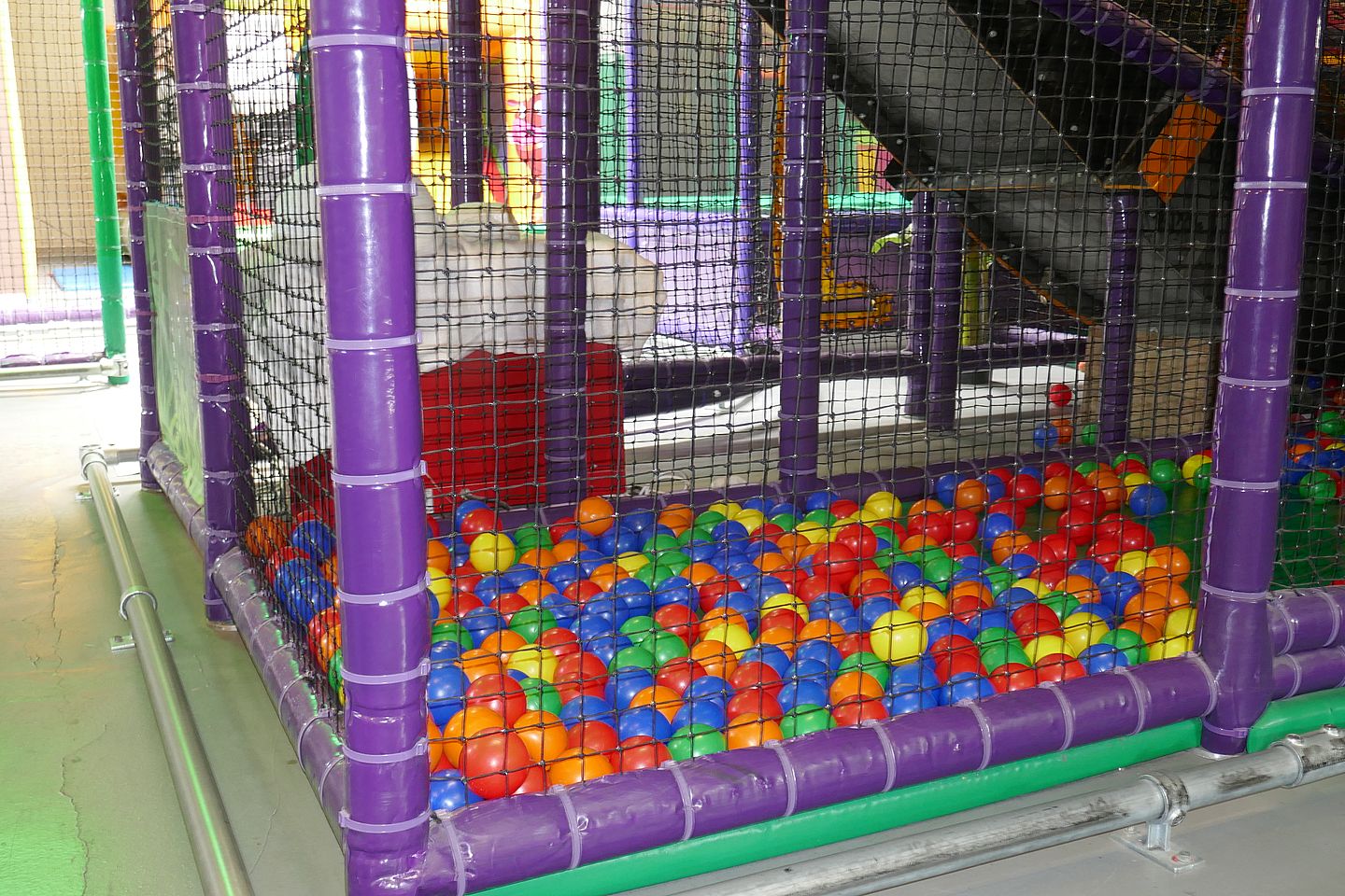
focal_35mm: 35
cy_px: 448
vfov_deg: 37.9
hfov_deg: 54.4
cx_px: 672
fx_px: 1308
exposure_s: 1/8
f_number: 3.4
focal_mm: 12.7
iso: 640
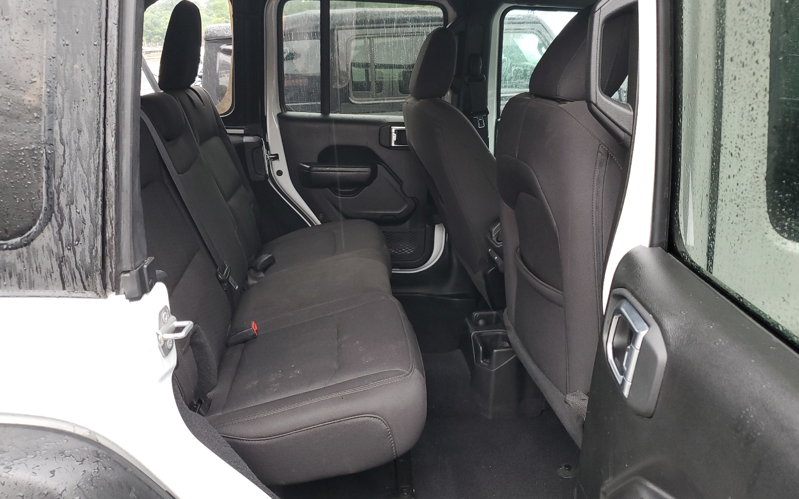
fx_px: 610
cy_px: 199
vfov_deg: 44.3
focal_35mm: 28
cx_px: 400
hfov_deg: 66.5
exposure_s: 1/60.2
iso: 85
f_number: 1.5
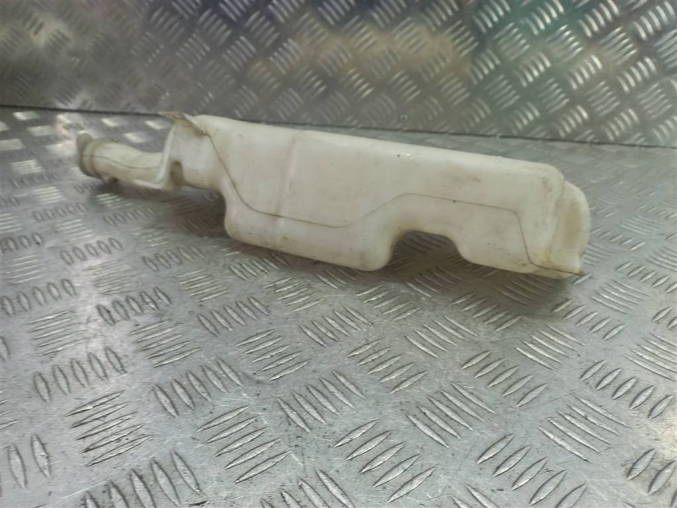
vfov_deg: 54.9
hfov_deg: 69.4
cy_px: 254
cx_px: 338
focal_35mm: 25
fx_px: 489
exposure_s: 1/50
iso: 64
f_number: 1.8
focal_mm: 4.6
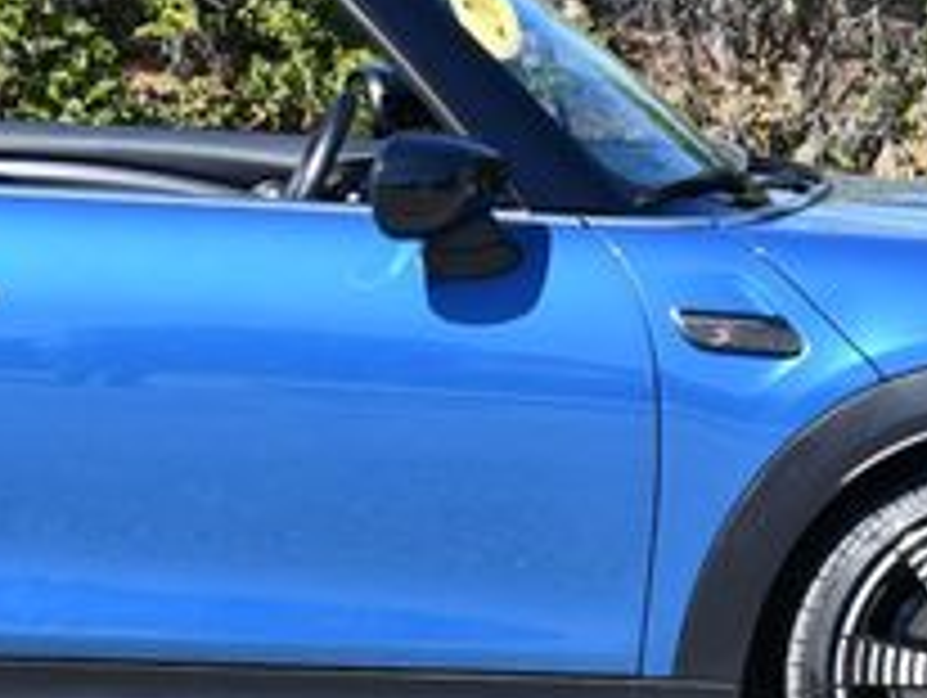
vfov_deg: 6.9
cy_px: 126
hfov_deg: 9.2
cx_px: 194
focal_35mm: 215
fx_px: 5764
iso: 200
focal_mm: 36
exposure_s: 1/250
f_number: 8
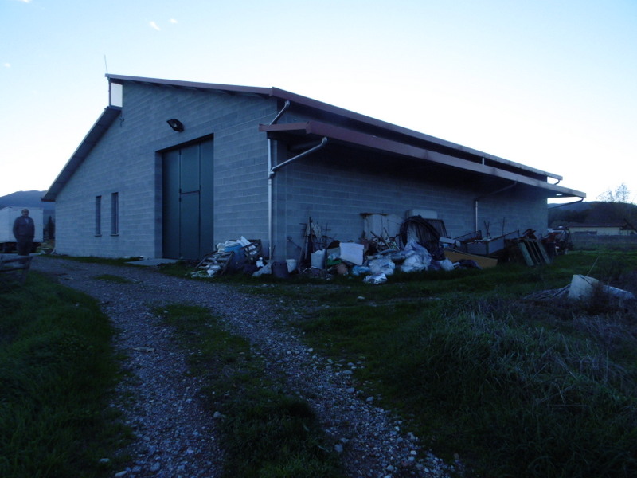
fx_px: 460
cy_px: 239
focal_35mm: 25
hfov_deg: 69.4
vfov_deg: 54.9
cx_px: 318
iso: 100
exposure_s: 1/500
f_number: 3.1
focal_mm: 4.5
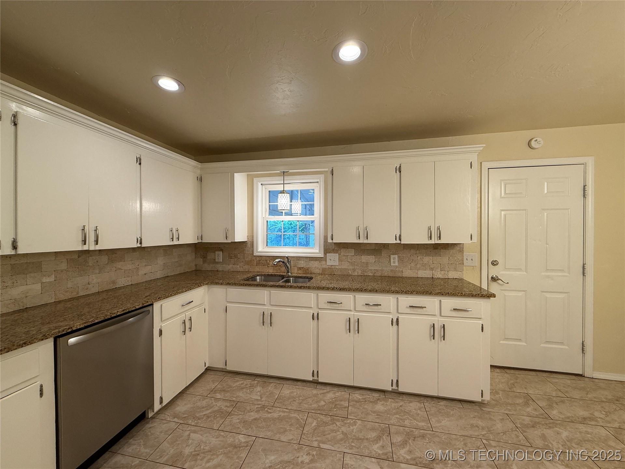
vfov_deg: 85.7
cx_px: 312
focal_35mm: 14
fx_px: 253
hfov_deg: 102.1
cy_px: 234
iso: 100
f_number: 2.2
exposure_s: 1/120
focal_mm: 2.22
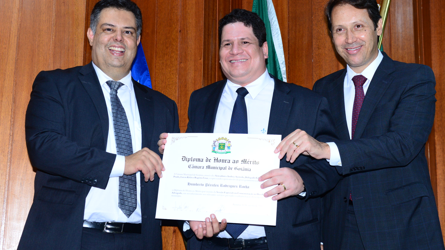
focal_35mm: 61
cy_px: 108
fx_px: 720
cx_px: 222
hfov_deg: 34.4
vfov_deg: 19.7
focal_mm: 58
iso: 2000
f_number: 5.6
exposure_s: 1/125
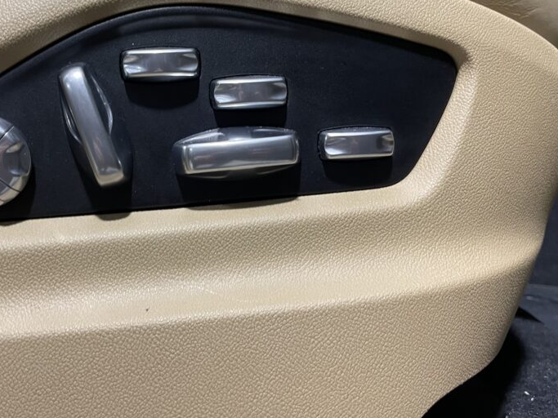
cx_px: 203
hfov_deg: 47.4
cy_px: 152
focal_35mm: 39
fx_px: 629
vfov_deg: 36.6
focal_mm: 4.2
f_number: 1.6
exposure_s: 1/50
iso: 125
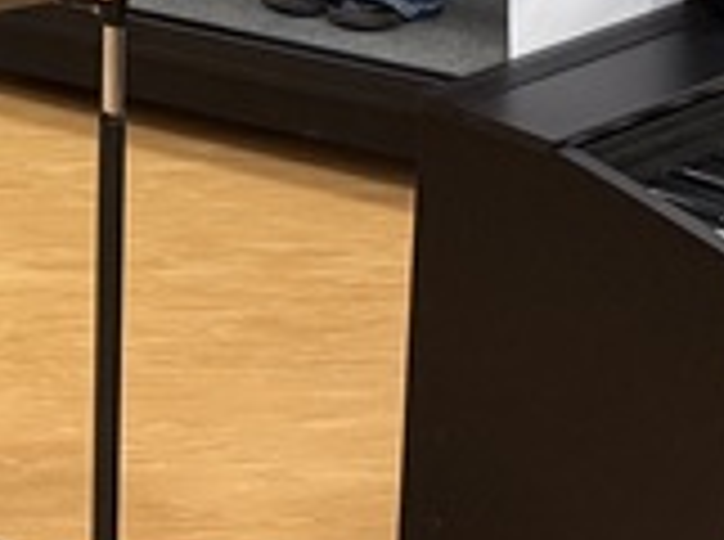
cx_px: -1448
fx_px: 3193
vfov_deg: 8.5
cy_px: -914
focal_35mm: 153
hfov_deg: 9.8
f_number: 1.78
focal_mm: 6.76
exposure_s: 1/60
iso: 250
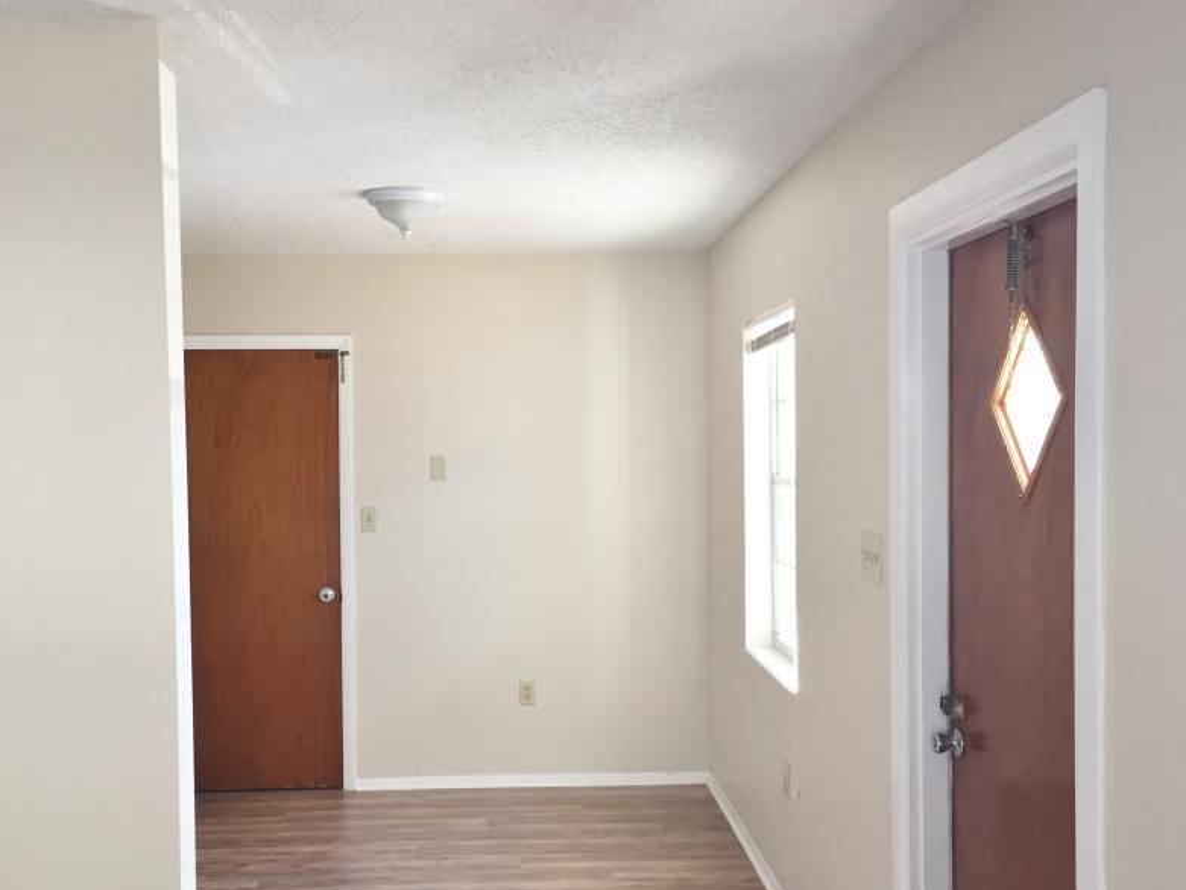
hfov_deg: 48.9
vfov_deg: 37.7
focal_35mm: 38
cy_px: 497
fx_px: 1302
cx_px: 557
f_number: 2.2
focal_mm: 4.15
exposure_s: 1/30
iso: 32
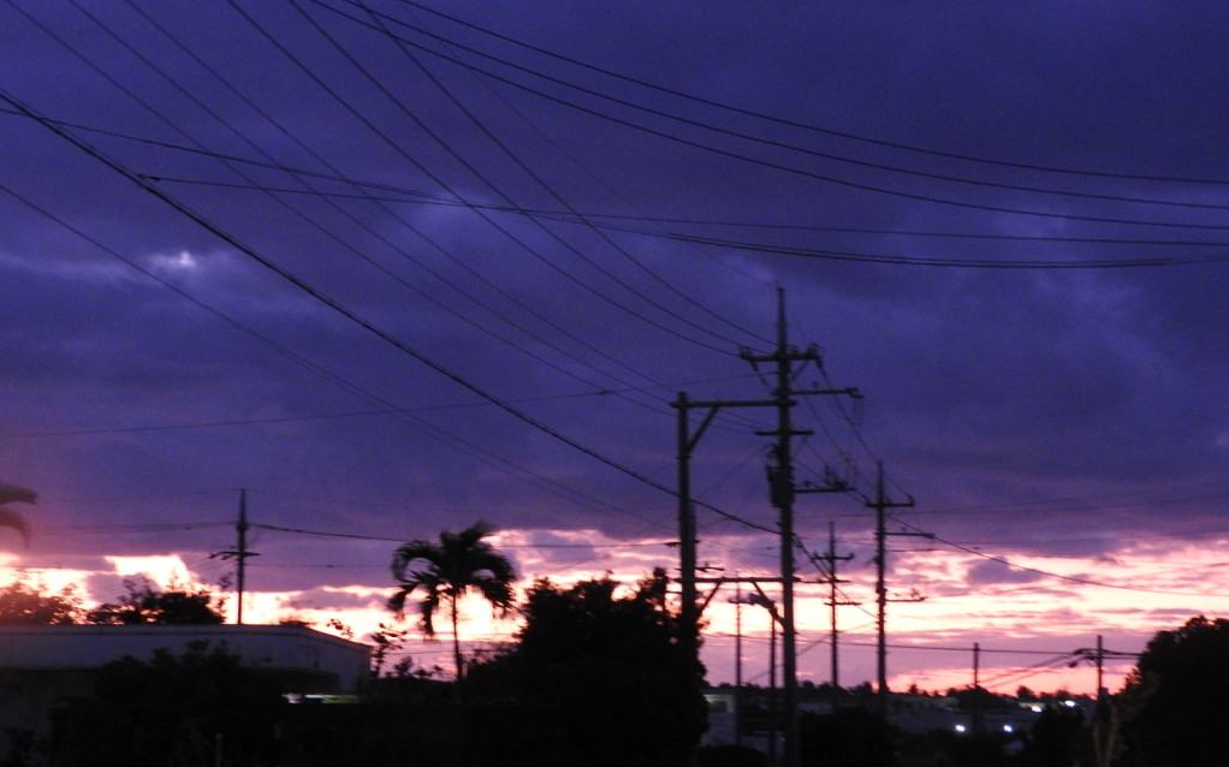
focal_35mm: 85
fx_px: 2846
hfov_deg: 24.4
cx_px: 614
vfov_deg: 15.4
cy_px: 349
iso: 800
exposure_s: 1/3
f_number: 4.5
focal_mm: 14.3
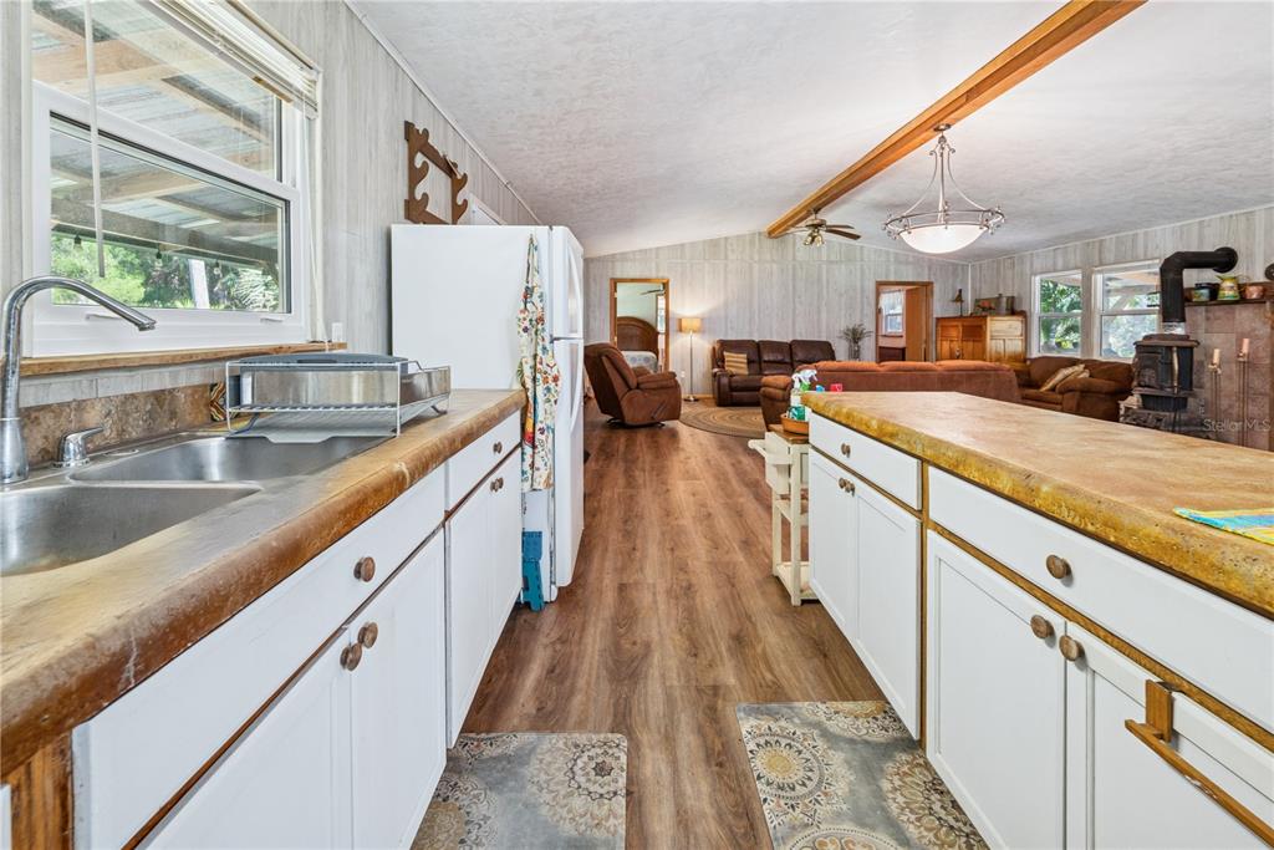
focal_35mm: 14
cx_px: 637
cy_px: 425
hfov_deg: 104.2
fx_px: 495
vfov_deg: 81.2
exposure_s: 1/15
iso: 400
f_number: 8
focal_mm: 14
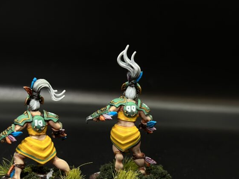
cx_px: 85
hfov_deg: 22.2
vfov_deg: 16.7
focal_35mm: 88
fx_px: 607
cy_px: 134
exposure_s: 1/100
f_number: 1.78
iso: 125
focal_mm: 6.86
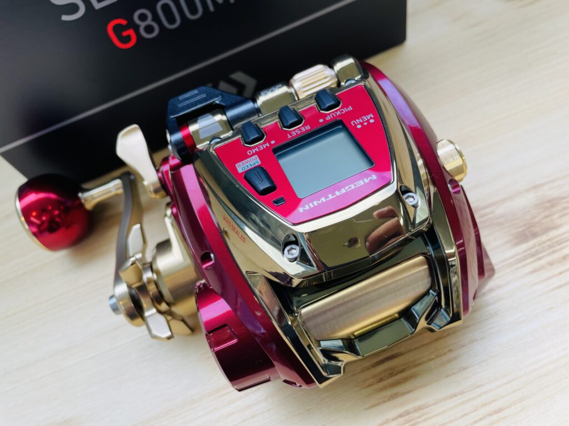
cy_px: 213
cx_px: 284
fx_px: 427
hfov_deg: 67.3
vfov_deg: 53.1
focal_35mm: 26
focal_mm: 4.2
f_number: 1.6
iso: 32
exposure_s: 1/114
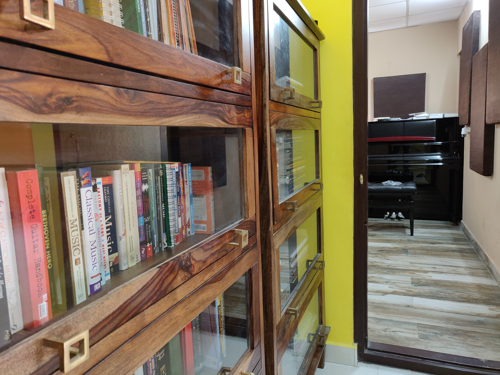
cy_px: 188
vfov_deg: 54.9
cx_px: 250
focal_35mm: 25
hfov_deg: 69.4
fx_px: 361
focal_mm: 4.25
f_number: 1.7
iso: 800
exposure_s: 1/20
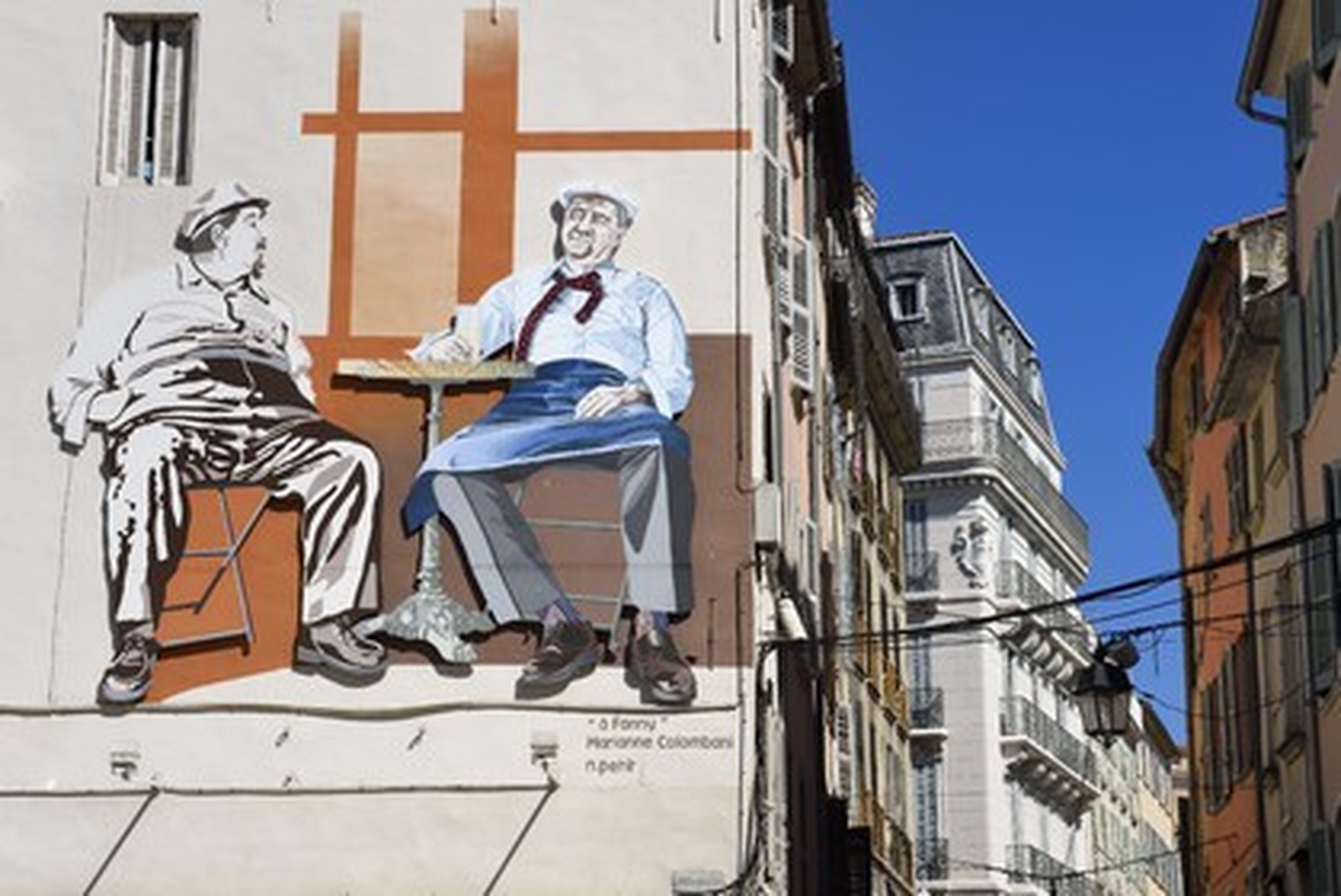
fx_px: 2609
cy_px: 448
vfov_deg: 19.5
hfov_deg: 28.8
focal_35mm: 70
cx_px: 670
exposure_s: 1/250
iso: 200
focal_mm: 70
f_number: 18
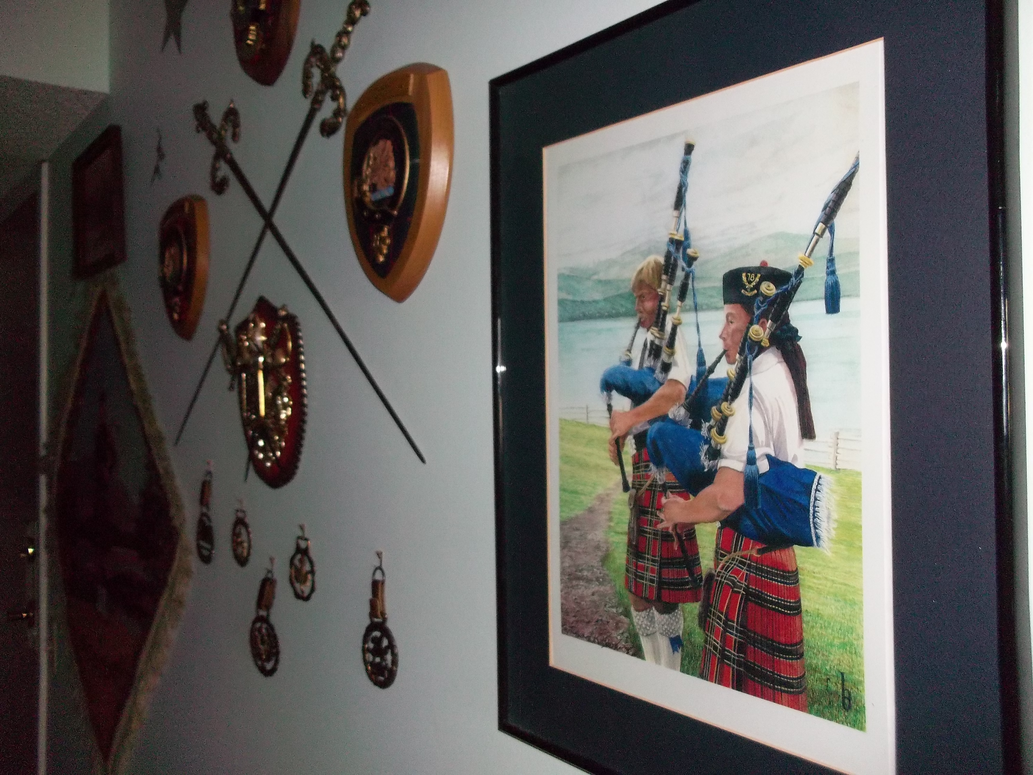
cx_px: 516
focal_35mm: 32
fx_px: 955
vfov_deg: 44.2
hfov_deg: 56.8
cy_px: 388
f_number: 2.9
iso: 320
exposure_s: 1/60
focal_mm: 5.7
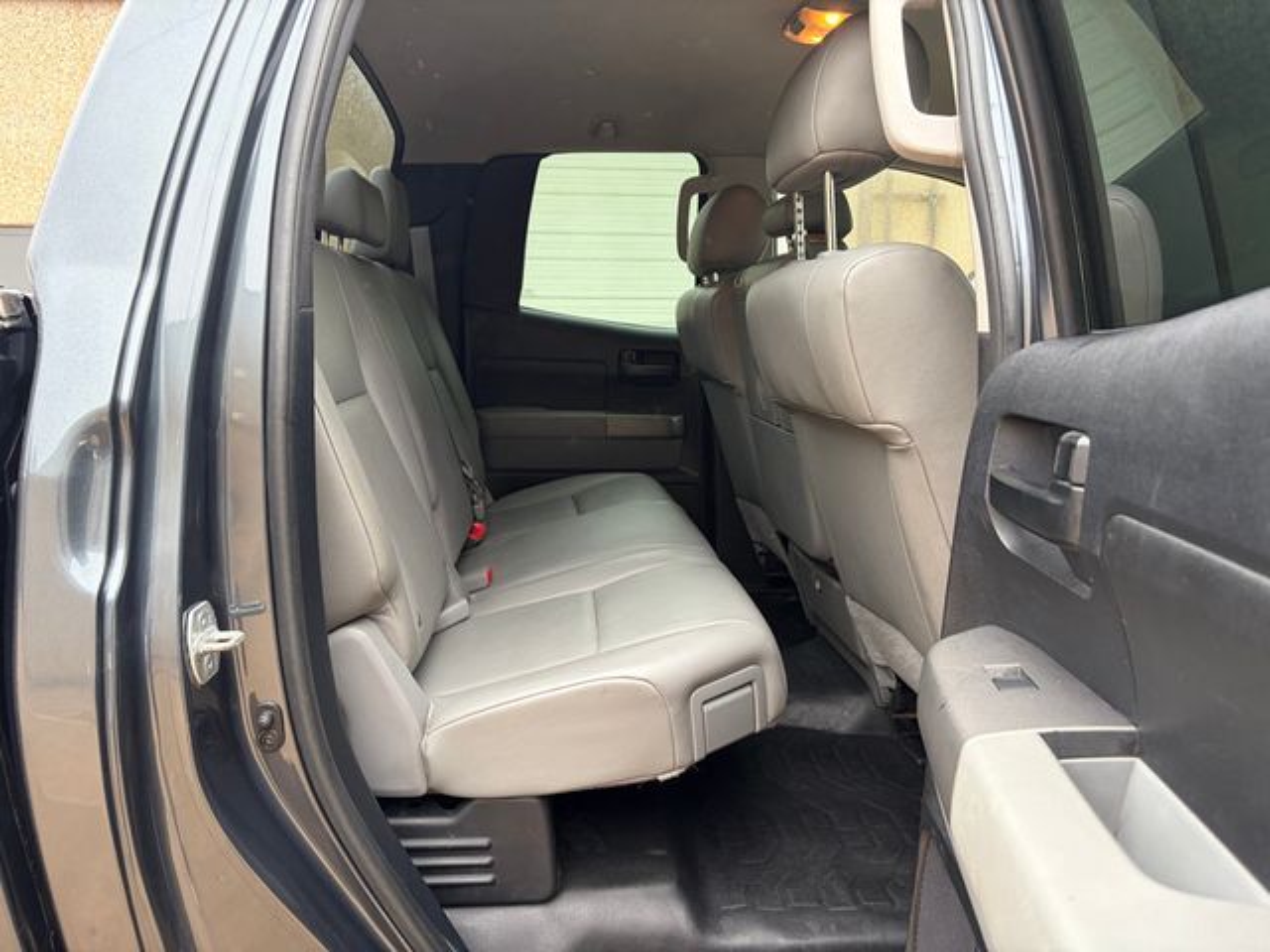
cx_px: 635
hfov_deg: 67.3
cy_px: 476
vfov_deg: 53.1
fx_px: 954
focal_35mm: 26
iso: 125
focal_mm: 5.96
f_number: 1.6
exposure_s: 1/79
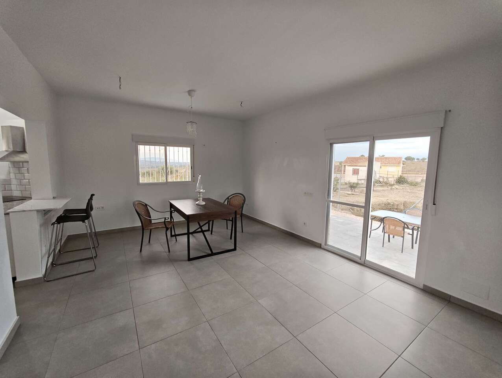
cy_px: 189
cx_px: 251
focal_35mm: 14
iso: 125
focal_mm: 2.16
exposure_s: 1/60
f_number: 2.2
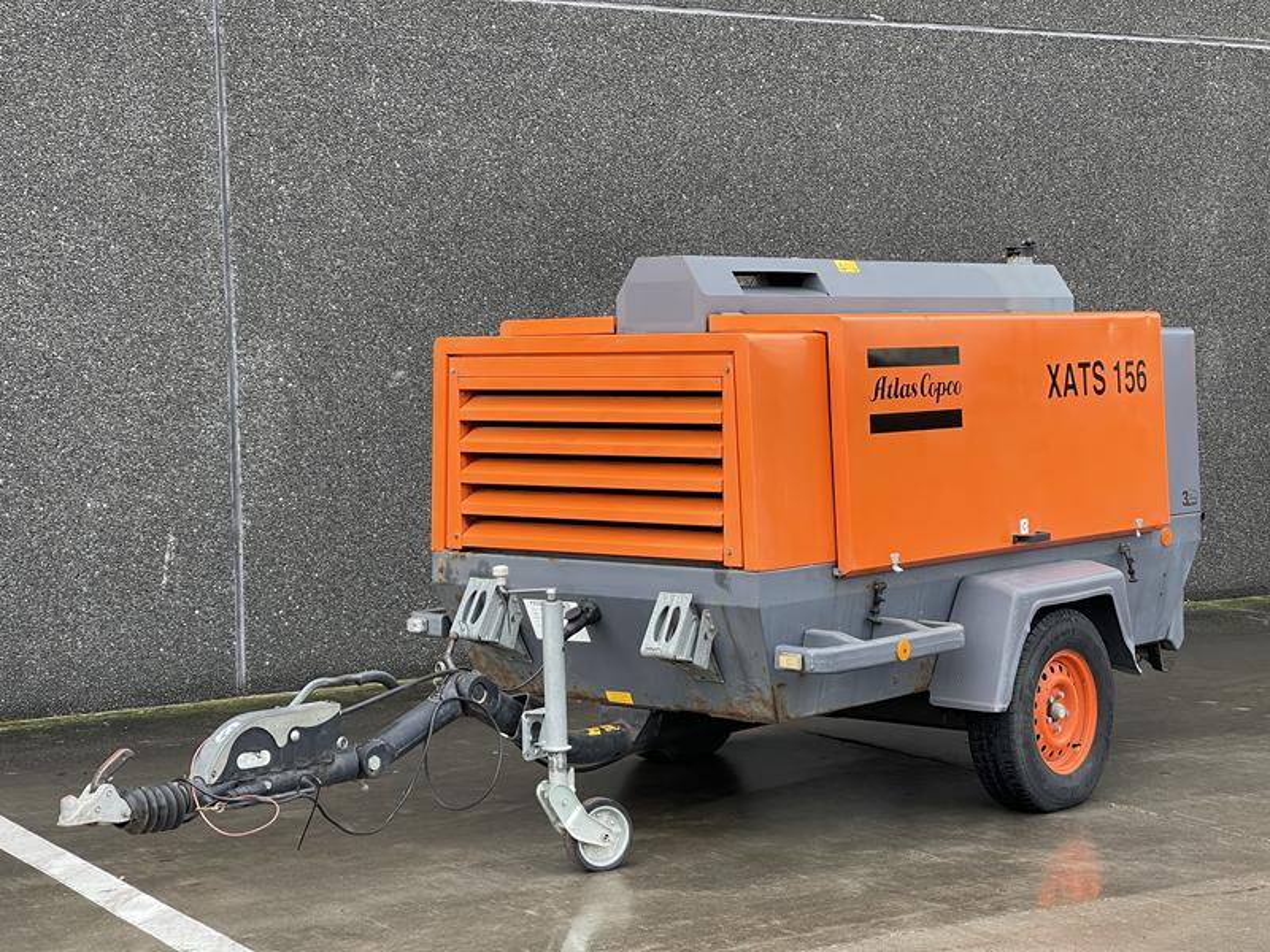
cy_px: 476
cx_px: 635
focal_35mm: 64
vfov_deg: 22.9
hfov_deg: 30.3
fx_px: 2348
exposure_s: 1/99
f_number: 2.2
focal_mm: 7.5
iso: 50
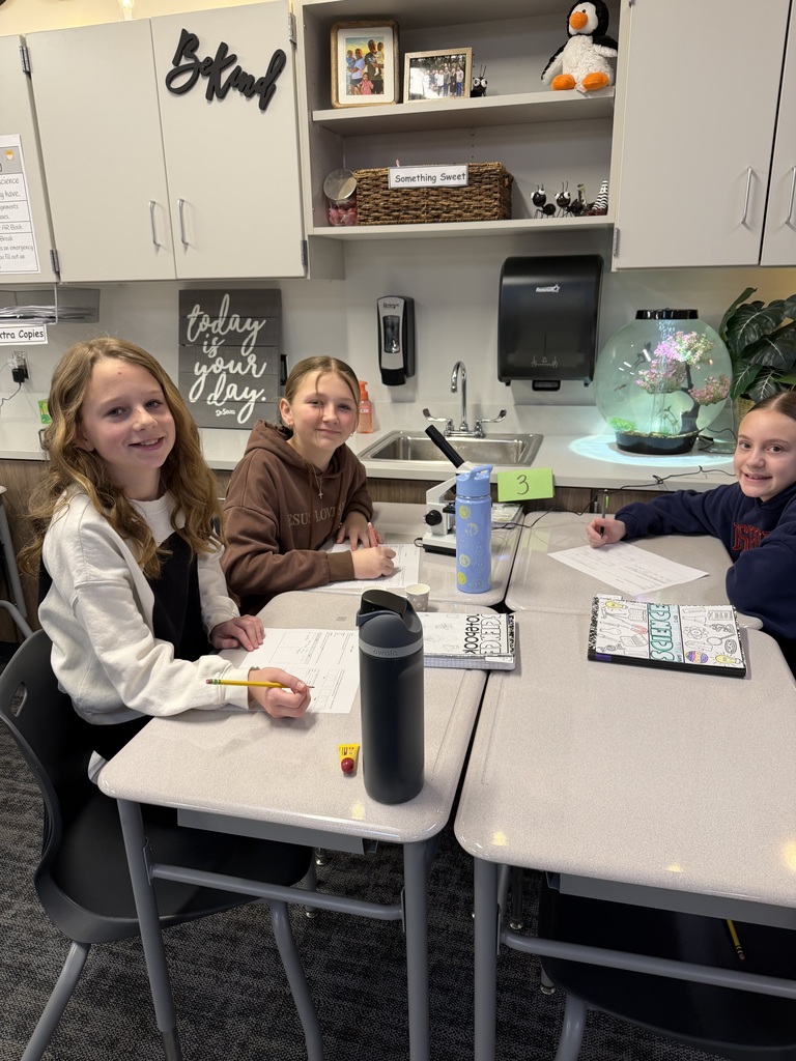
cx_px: 398
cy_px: 530
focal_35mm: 24
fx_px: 736
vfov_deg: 71.6
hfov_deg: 56.8
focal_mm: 6.76
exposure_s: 1/60
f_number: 1.78
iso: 100
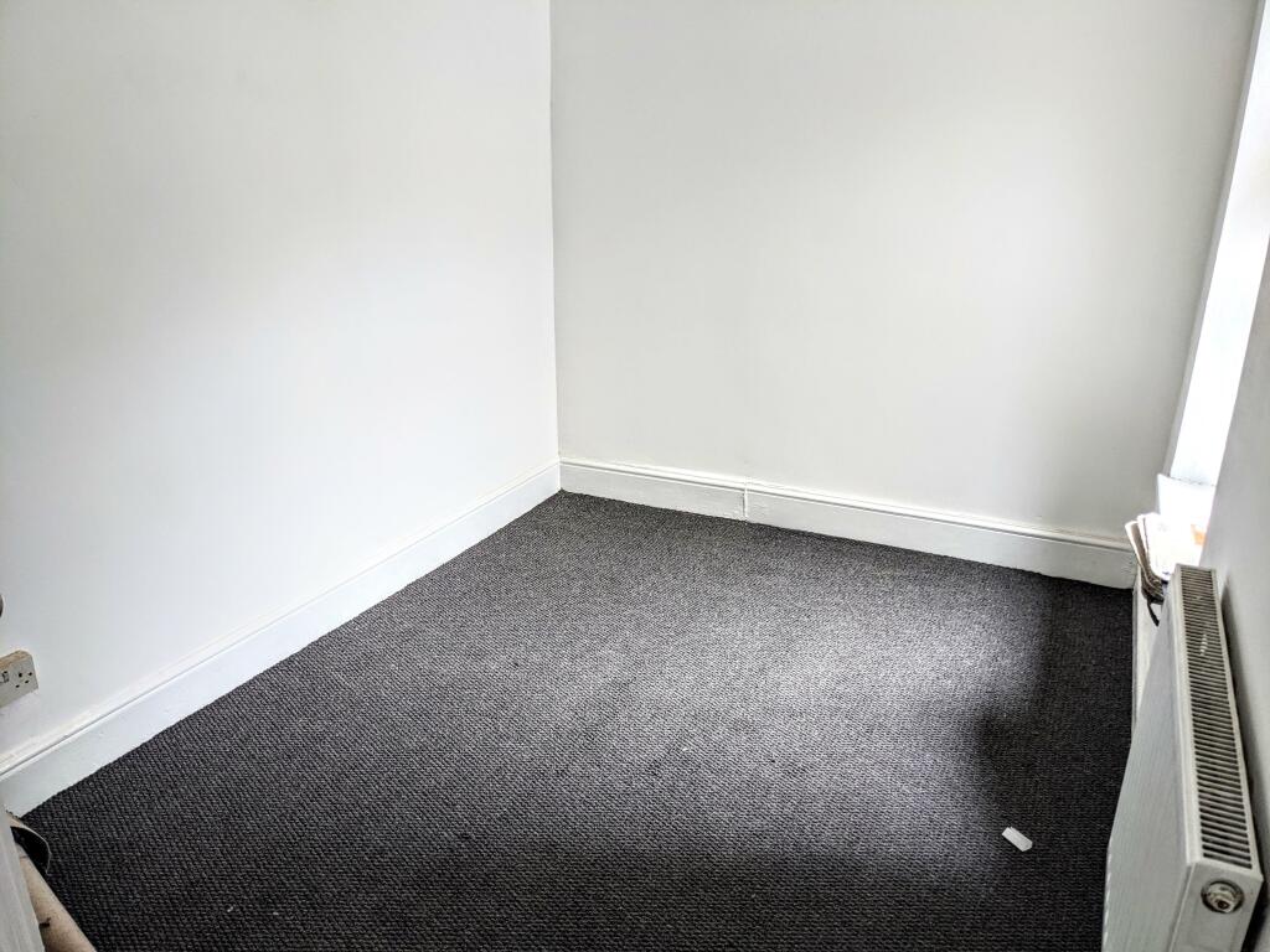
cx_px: 635
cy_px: 476
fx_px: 991
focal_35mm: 27
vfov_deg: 51.4
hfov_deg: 65.3
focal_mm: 4.38
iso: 102
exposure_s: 1/120
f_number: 1.73
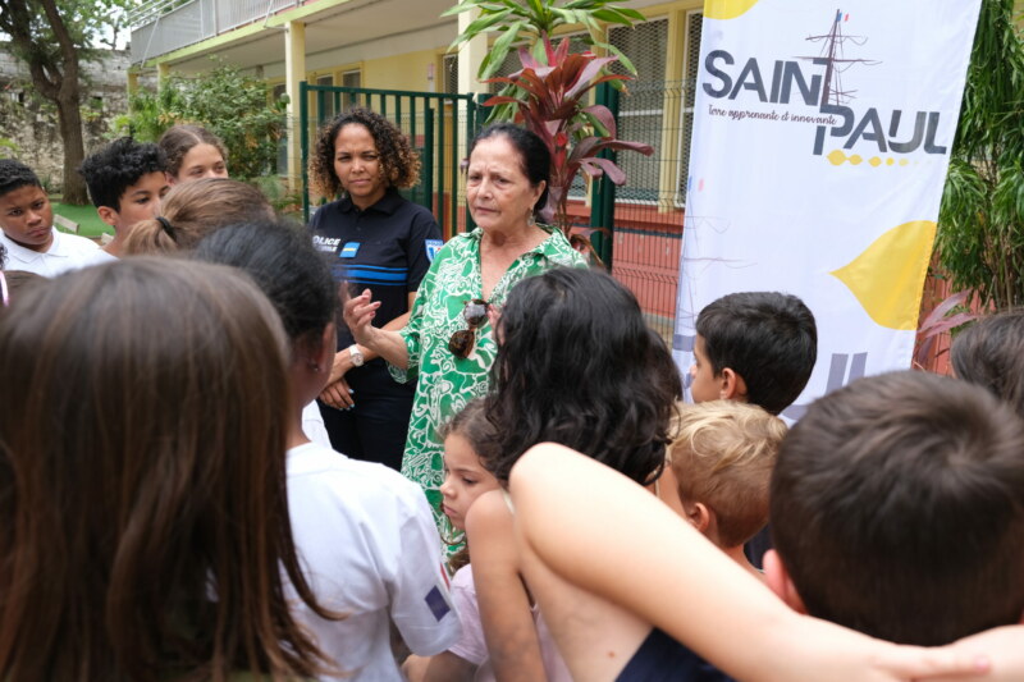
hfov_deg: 60.3
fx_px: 882
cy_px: 341
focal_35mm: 31
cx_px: 512
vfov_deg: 42.3
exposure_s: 1/220
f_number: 4.5
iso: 160
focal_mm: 20.5
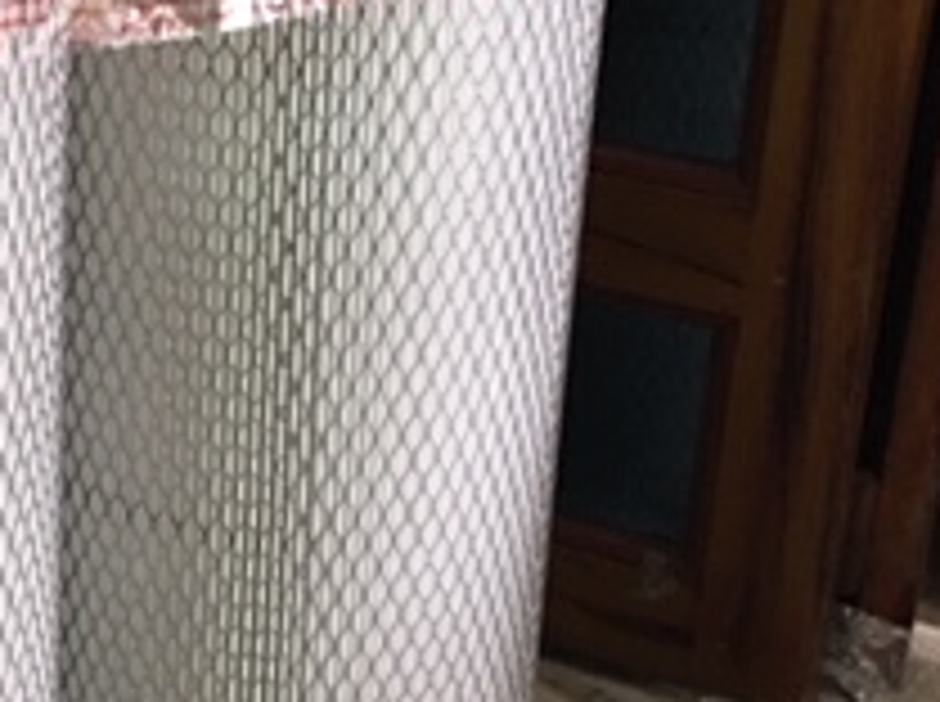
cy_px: 248
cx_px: -40
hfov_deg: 21.2
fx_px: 2413
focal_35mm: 89
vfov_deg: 16.5
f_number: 2.2
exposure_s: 1/8
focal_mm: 4.15
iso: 100
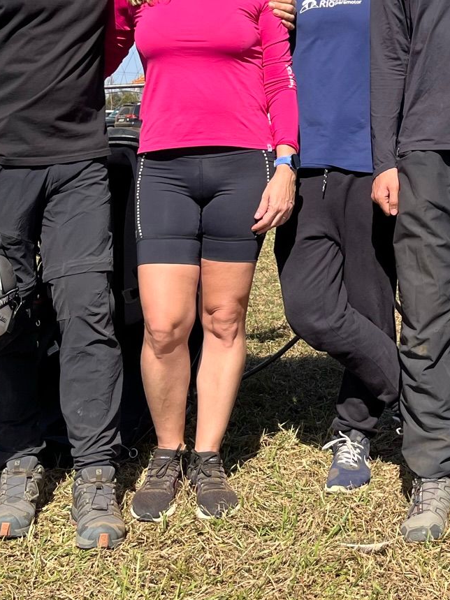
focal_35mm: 62
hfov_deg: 23.0
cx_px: 405
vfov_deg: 30.2
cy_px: 89
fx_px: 1075
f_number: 1.6
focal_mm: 5.1
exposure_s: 1/2463
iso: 50
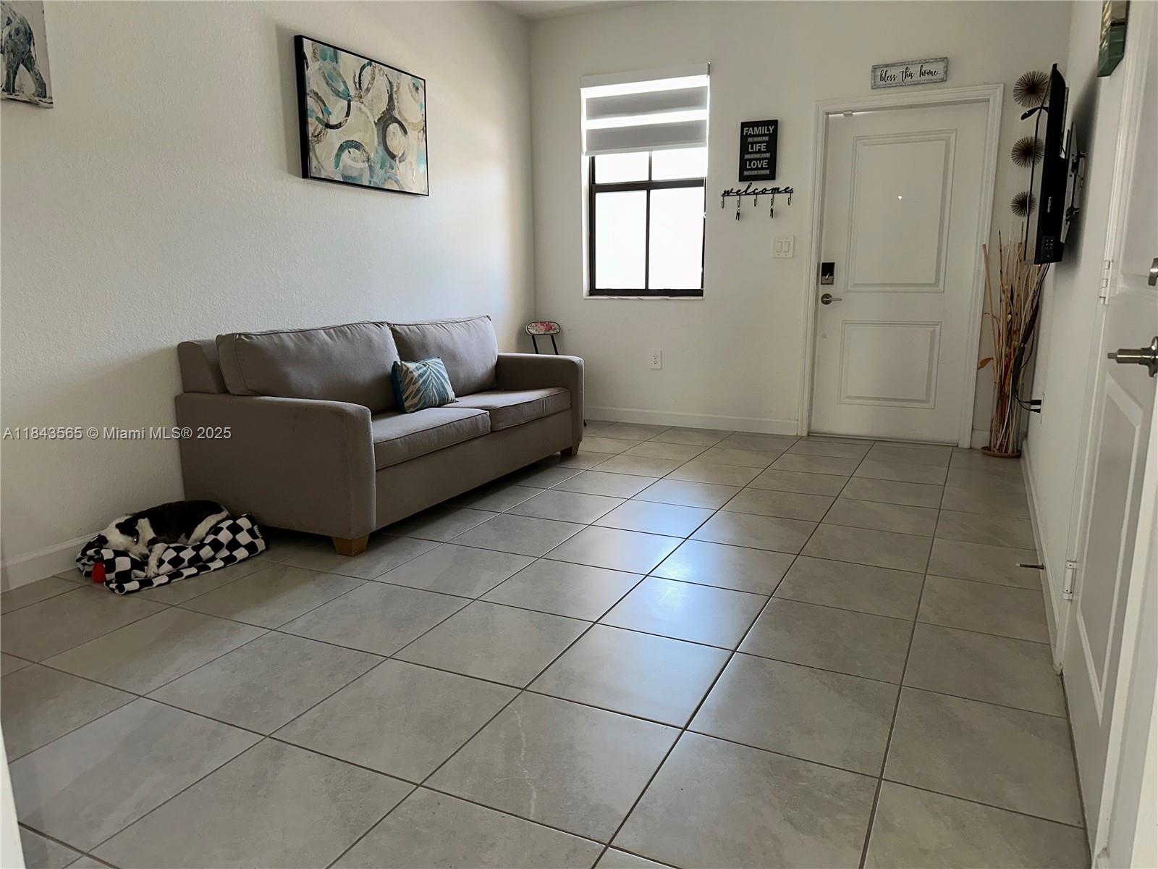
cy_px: 434
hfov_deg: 71.6
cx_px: 579
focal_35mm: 24
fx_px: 803
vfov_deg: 56.8
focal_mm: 6.86
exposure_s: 1/27
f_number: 1.78
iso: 64
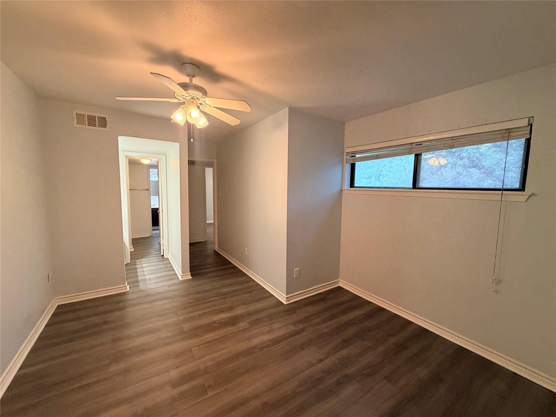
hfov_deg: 102.1
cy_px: 208
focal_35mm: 14
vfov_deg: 85.7
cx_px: 278
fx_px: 225
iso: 320
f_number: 2.2
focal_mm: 2.22
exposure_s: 1/60
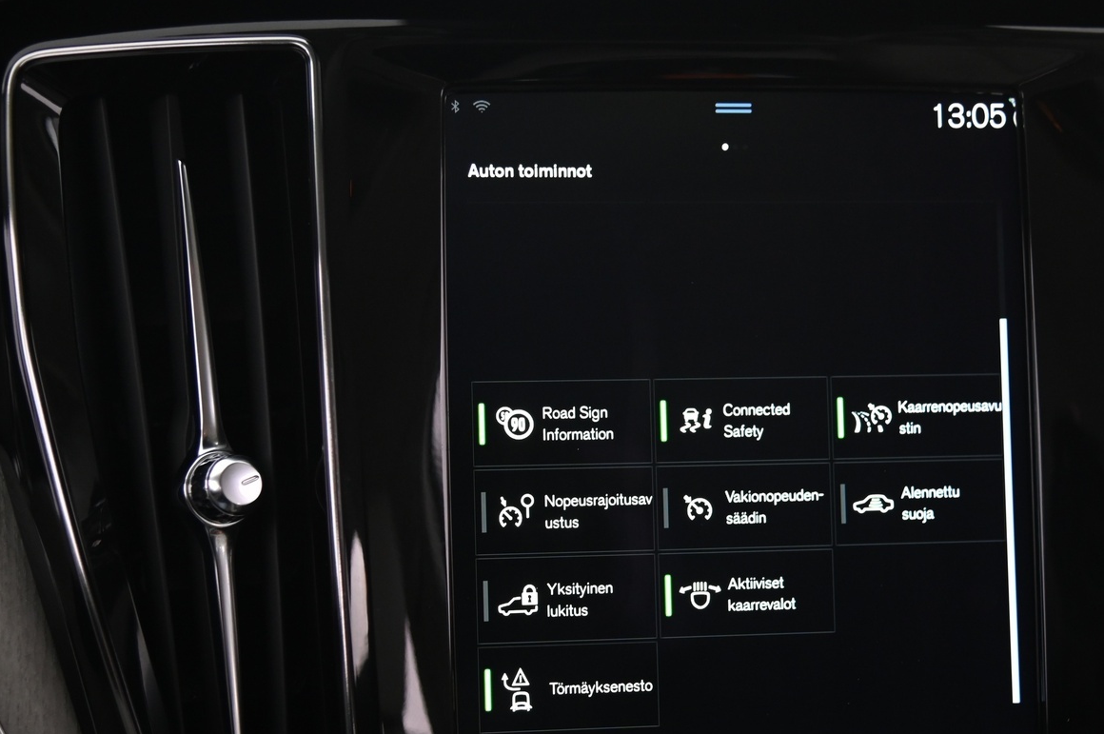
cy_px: 490
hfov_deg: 35.5
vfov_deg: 24.0
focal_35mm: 56
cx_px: 662
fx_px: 1716
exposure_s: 1/20
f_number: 4
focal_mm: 40
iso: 2000
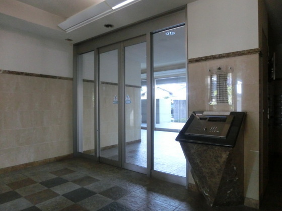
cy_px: 106
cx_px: 141
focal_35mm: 24
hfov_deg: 71.6
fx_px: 196
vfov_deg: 56.8
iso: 640
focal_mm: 4.24
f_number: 3
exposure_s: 1/125
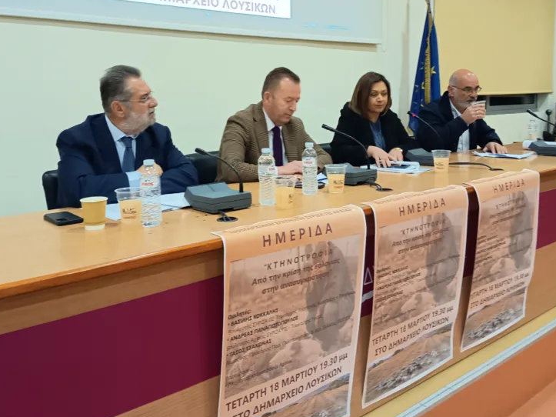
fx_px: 546
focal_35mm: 34
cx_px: 277
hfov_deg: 54.0
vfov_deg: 41.1
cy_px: 129
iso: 430
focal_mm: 5.27
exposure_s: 1/33.3
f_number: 1.7
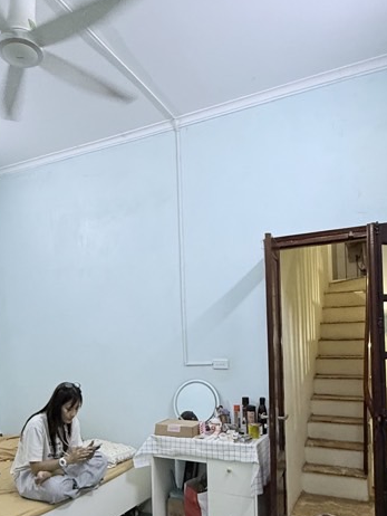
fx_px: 462
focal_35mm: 31
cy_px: 334
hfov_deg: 44.7
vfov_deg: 57.3
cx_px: 126
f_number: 2.2
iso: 320
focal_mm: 2.22
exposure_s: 1/100
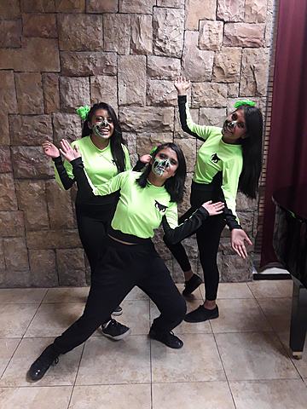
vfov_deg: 63.4
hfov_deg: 49.7
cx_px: 154
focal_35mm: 28
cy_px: 204
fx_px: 331
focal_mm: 3.7
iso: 200
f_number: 1.9
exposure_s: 1/24
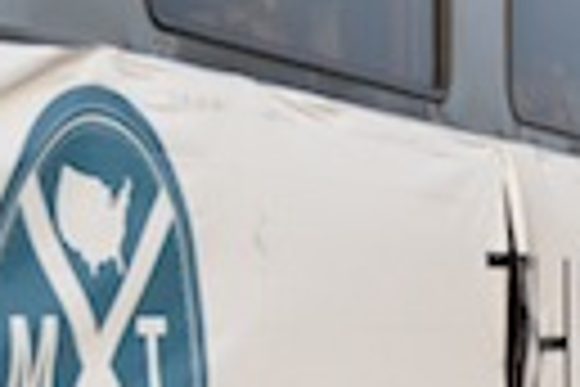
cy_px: 151
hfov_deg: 11.7
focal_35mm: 169
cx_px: 809
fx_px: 2722
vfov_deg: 8.1
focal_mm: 29
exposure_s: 1/2000
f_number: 5
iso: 1600
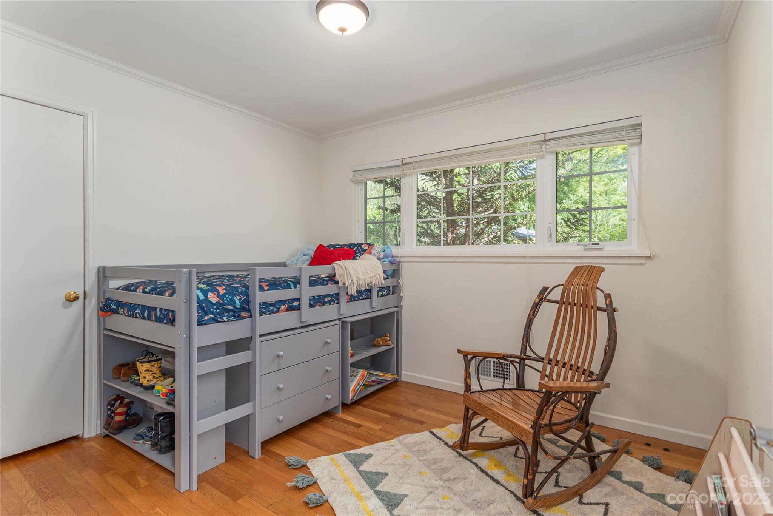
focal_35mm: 17
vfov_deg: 70.5
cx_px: 386
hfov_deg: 93.3
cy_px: 258
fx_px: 365
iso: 320
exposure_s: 1/100
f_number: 7.1
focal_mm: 17
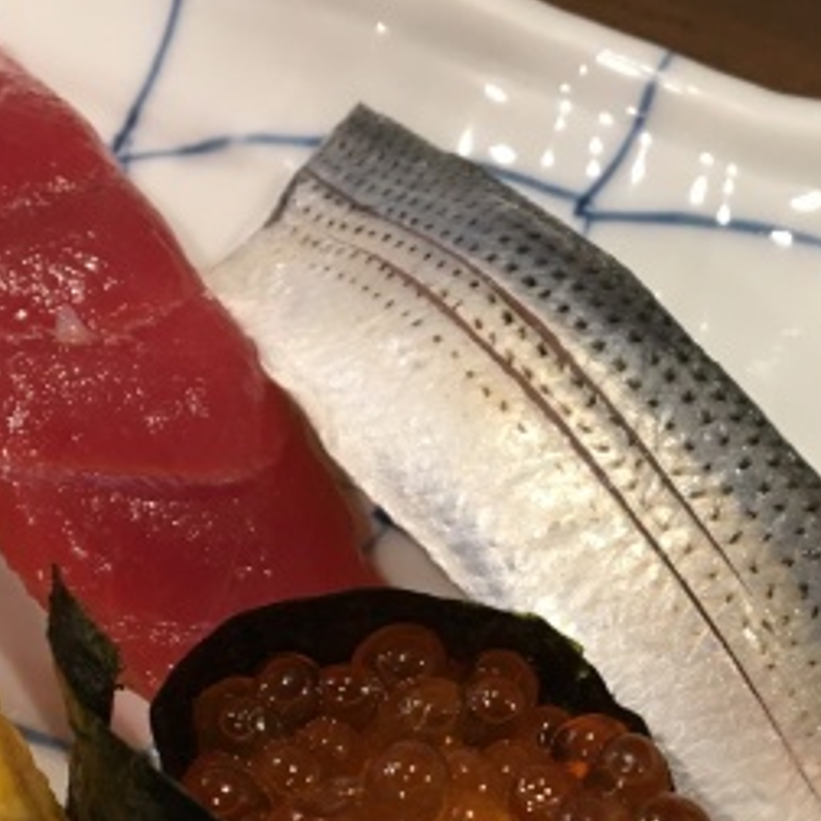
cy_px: 717
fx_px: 2012
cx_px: 554
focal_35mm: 75
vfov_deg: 22.6
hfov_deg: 22.9
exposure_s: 1/30
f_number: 2.2
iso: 80
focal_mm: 4.15
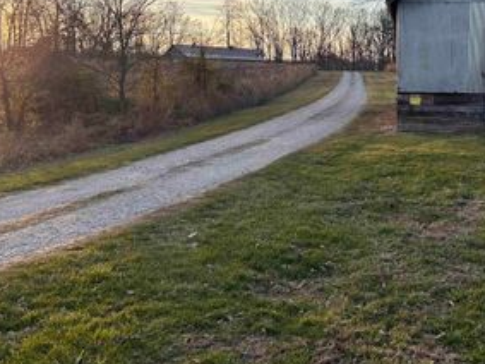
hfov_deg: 40.5
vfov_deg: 31.2
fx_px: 644
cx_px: 341
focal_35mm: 46
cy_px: 118
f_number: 1.5
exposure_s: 1/1645
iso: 50
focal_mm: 5.7
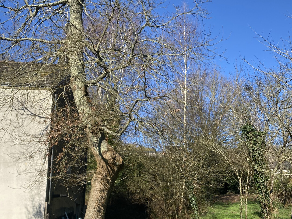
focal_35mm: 46
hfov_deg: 40.0
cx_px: 221
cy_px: 167
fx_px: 388
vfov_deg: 30.9
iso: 32
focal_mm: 4.25
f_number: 1.8
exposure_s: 1/1779
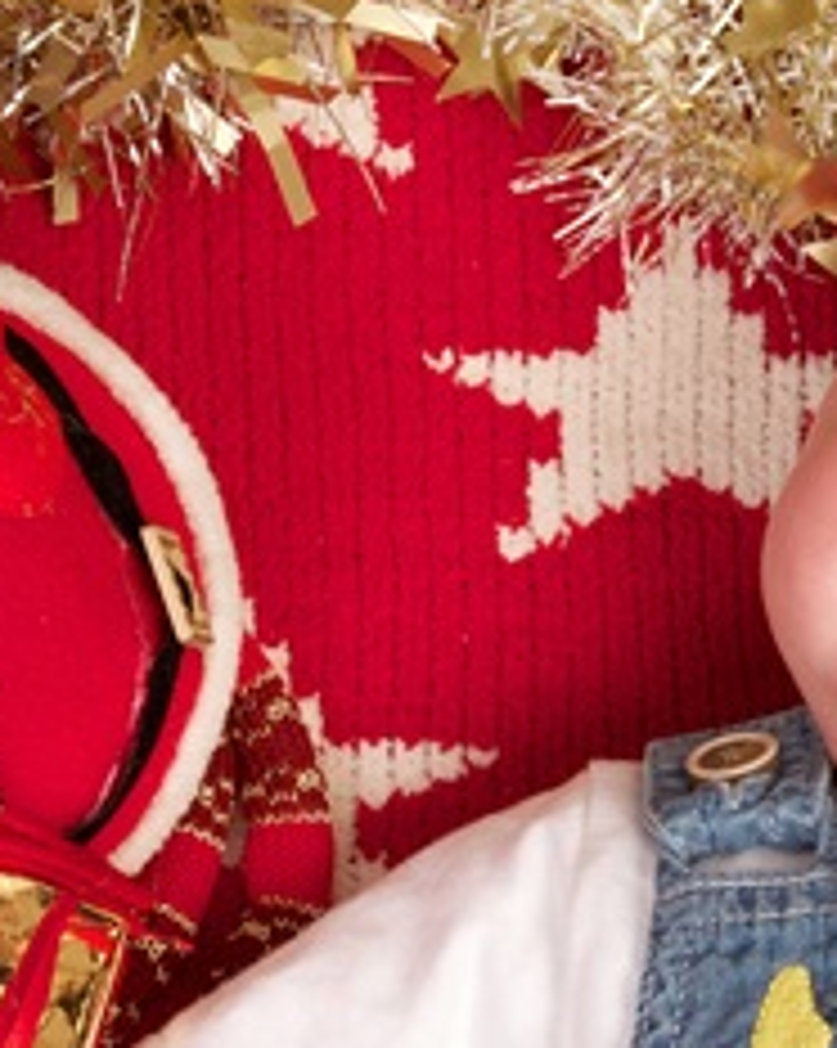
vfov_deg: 11.4
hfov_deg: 9.1
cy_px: 609
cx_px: 652
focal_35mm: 170
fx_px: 5271
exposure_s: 1/160
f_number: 10
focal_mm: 44
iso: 100
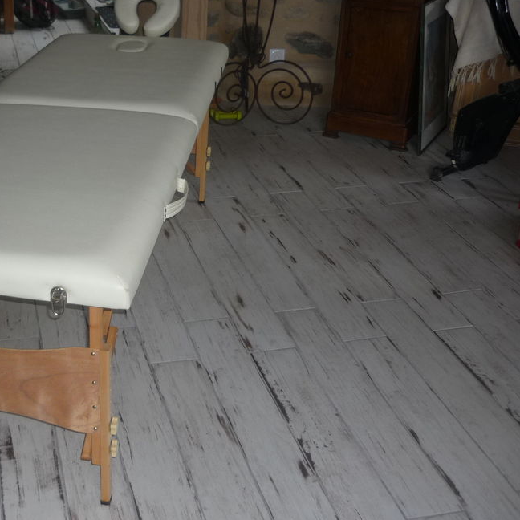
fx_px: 765
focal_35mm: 45
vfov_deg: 37.5
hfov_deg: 36.8
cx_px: 139
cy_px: 238
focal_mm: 5.5
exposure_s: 1/30
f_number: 2.8
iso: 100
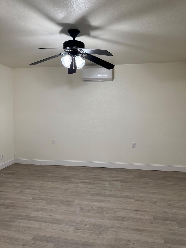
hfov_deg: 56.8
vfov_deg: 71.6
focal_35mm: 24
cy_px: 124
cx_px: 93
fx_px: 172
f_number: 1.78
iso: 200
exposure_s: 1/120
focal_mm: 6.76
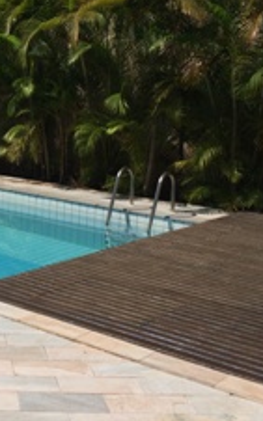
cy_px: 153
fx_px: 723
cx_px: -30
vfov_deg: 32.3
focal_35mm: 63
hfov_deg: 19.7
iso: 32
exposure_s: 1/3731
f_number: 2.2
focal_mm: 4.12
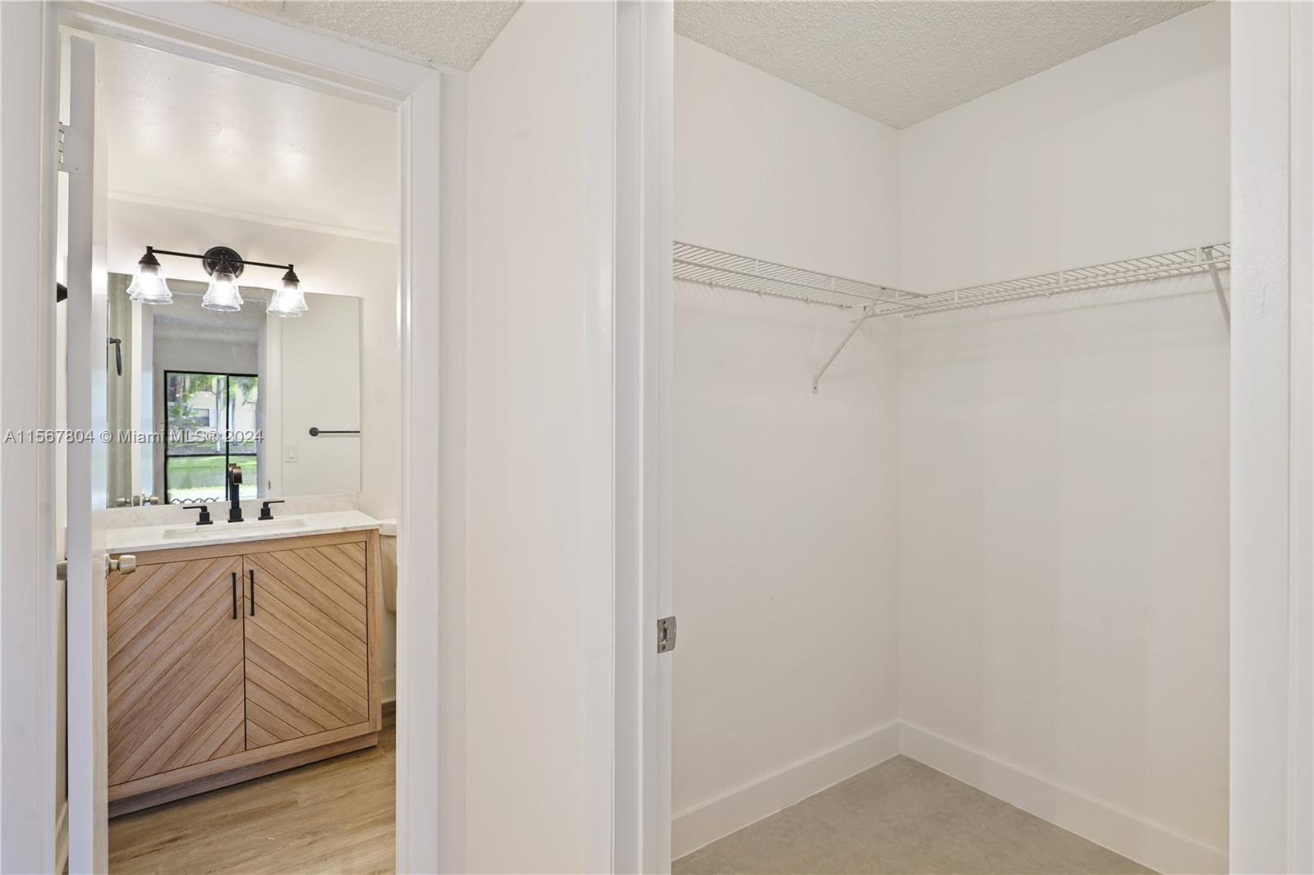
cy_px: 438
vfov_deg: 70.4
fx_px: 620
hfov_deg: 93.3
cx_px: 657
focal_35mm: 17
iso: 125
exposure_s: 1/2
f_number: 8
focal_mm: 17
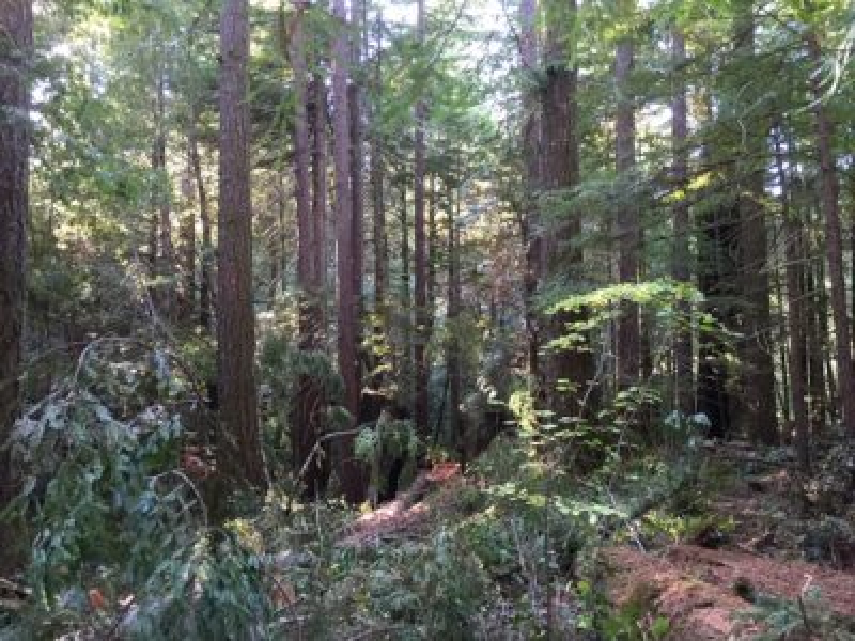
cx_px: 428
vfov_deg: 48.2
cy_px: 320
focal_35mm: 29
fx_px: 716
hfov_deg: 61.7
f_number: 2.2
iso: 80
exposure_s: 1/15
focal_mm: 4.15
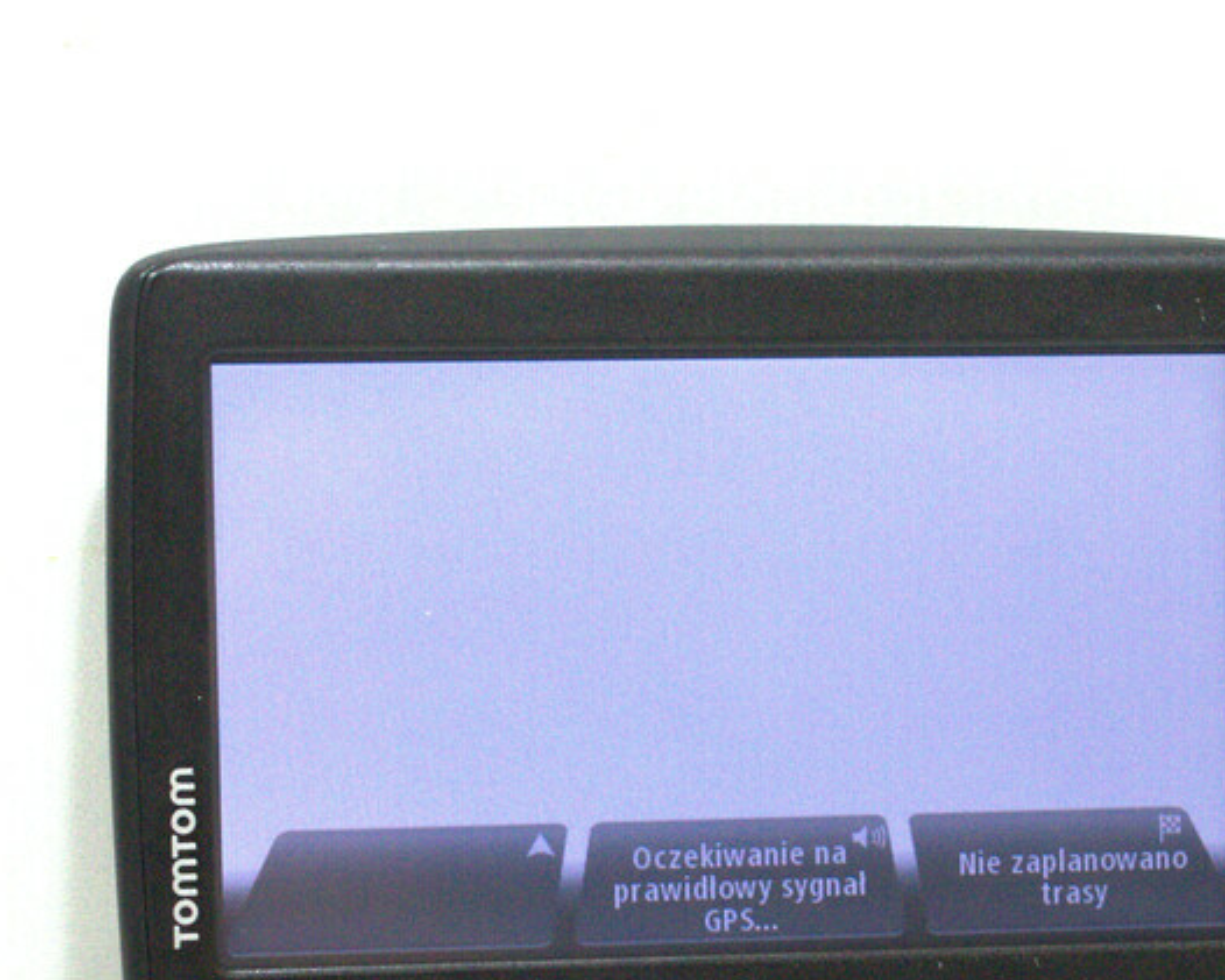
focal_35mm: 130
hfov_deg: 14.8
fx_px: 4714
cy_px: 651
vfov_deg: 11.9
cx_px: 771
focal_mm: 38
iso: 2000
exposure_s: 1/200
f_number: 7.1
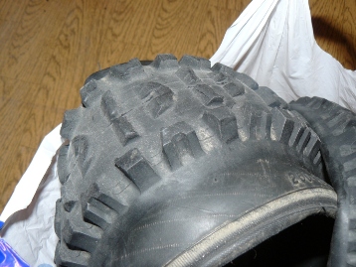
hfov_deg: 51.3
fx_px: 370
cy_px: 134
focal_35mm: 36
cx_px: 178
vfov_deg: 39.7
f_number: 4
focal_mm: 6
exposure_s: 1/30
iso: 100
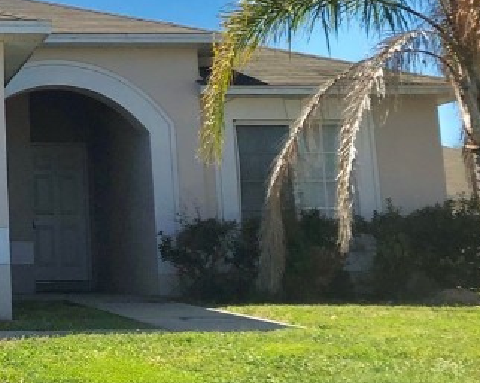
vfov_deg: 17.0
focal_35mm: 87
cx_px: -72
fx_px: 1235
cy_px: -43
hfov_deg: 20.8
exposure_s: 1/2667
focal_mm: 4
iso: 25
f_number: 1.8
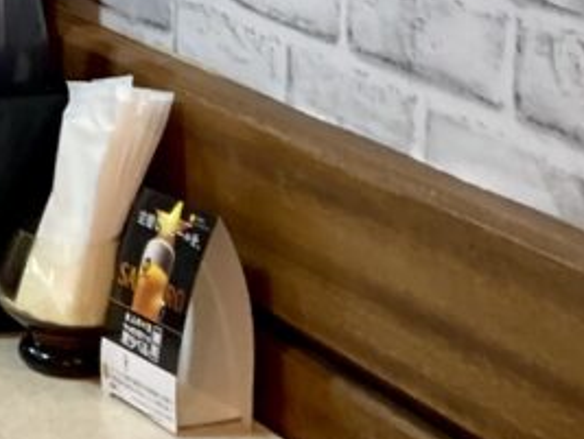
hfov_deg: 13.6
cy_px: -454
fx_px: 2264
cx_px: -357
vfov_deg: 10.2
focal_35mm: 134
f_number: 1.8
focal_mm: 3.99
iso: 80
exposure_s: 1/50
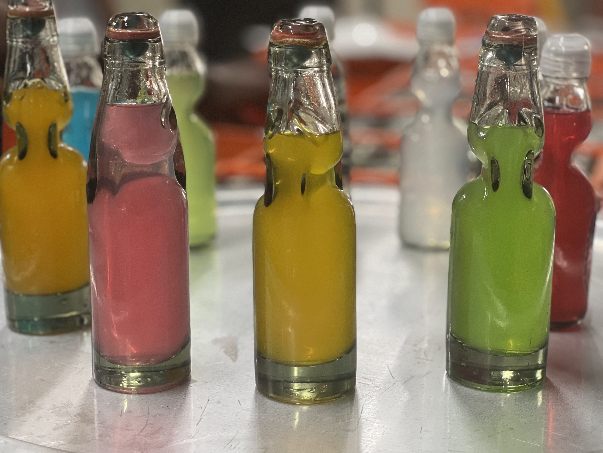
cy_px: 226
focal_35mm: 77
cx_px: 302
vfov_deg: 19.1
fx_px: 1341
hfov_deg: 25.3
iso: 400
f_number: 2.8
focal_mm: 9
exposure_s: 1/33
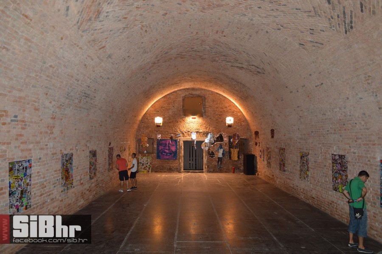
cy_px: 127
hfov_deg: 67.4
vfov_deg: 47.8
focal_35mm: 27
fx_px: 286
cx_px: 191
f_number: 3.5
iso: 400
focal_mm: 18
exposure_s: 1/25
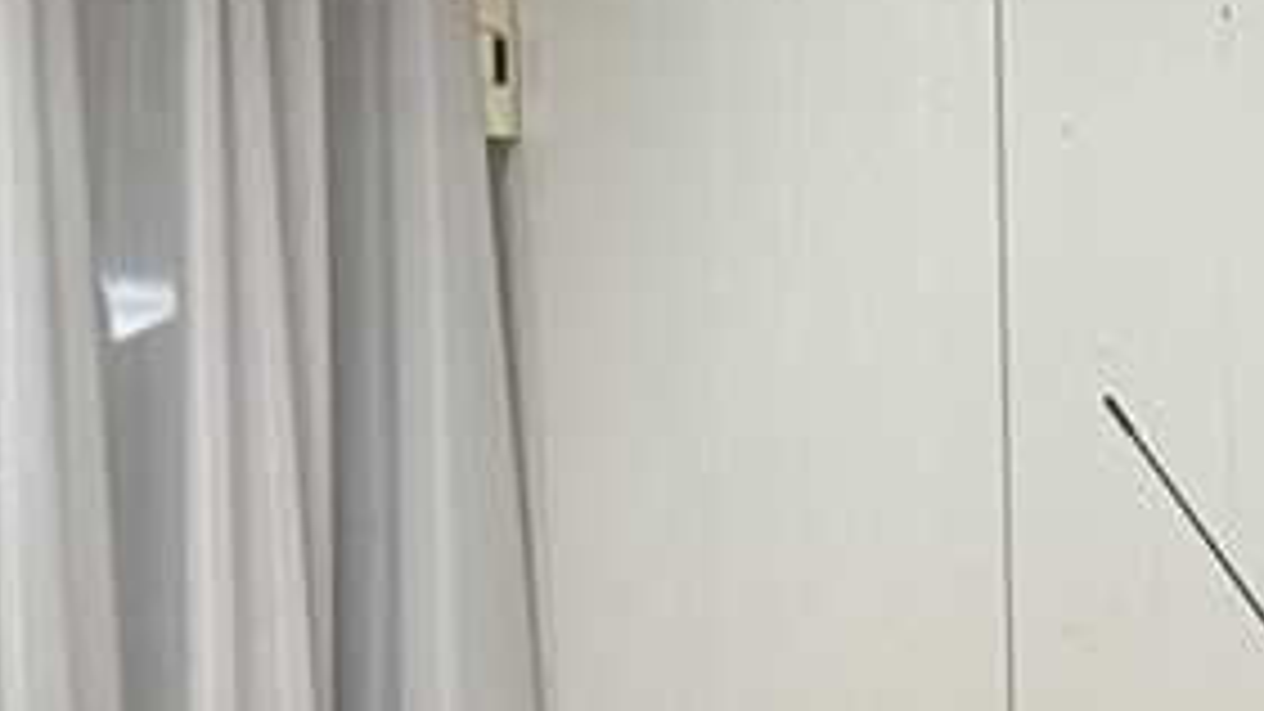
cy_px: 2326
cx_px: 1997
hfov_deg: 7.9
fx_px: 8981
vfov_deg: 4.3
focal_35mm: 268
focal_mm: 6.76
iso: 200
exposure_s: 1/147
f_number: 1.78
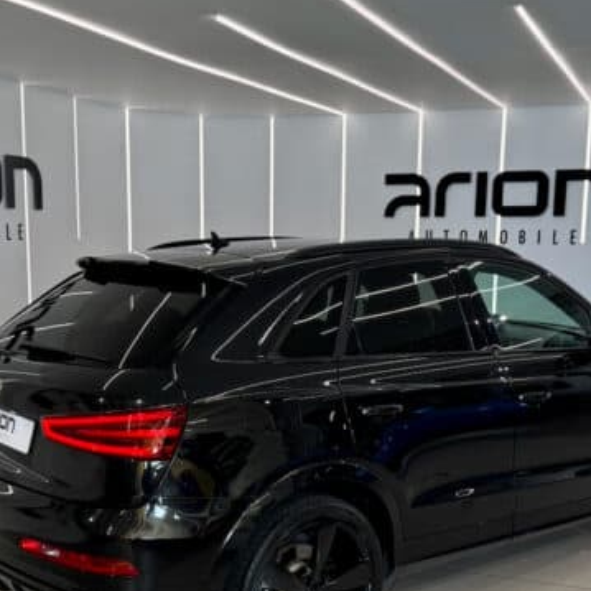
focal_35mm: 47
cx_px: 300
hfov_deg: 36.1
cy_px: 368
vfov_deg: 35.9
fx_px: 908
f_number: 1.78
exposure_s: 1/100
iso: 64
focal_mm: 6.76
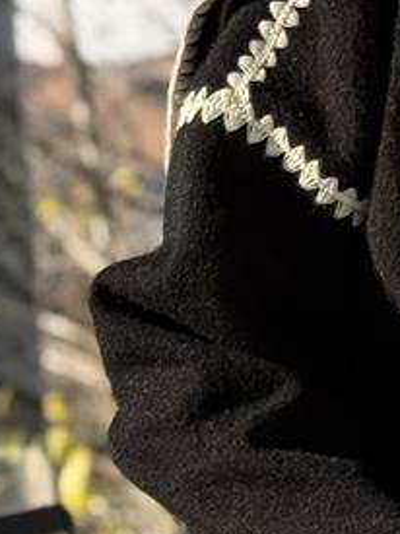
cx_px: 709
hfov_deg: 6.2
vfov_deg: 8.5
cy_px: 440
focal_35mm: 233
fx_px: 3593
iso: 80
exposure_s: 1/1456
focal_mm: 6.76
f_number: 1.78
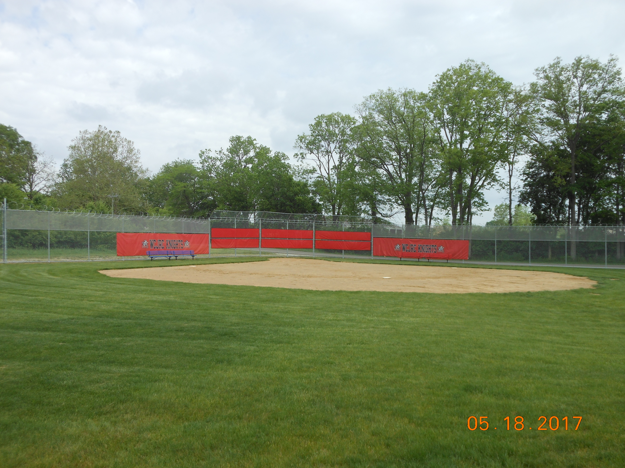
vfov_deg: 42.9
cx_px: 312
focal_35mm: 33
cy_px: 234
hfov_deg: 55.4
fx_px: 596
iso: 80
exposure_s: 1/640
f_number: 3.5
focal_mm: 6
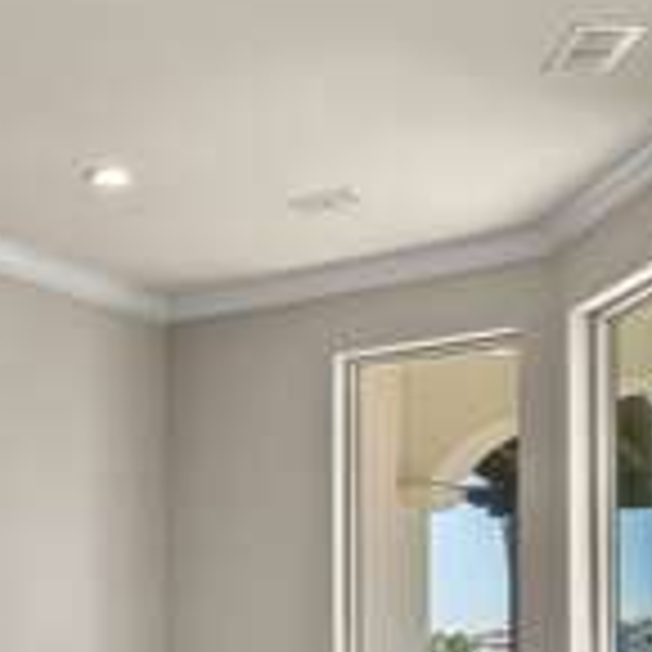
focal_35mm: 63
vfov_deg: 25.9
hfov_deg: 27.0
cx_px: 180
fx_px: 1343
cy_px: 652
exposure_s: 1/15
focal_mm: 14
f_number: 8
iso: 400
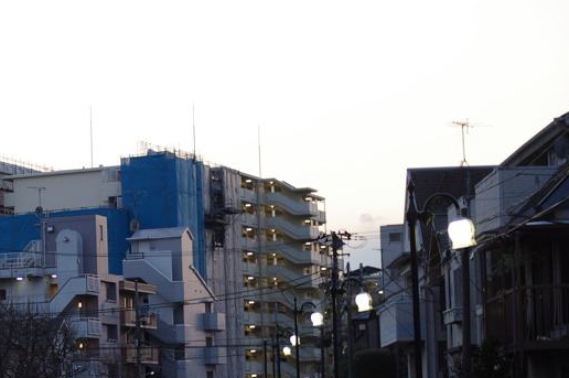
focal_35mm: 119
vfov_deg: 11.4
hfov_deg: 16.9
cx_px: 29
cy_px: 307
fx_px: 1879
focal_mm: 40
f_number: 2.8
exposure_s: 1/80
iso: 400
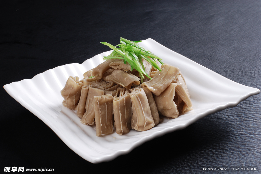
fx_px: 544
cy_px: 87
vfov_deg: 18.2
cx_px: 130
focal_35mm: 75
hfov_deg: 27.0
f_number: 14
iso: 100
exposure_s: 1/125
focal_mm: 50
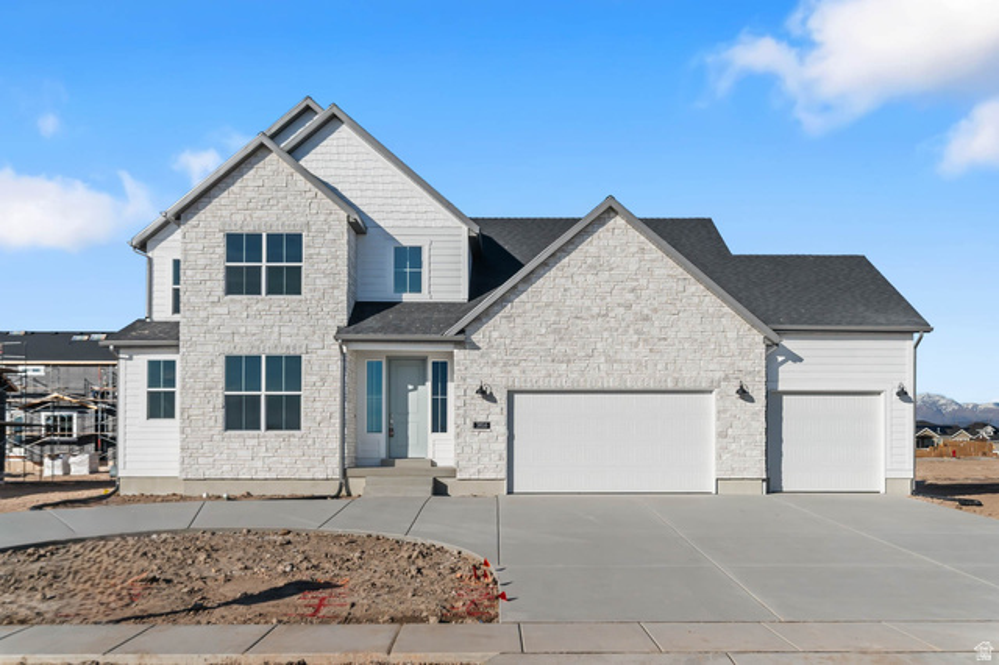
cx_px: 500
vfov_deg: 43.6
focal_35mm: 30
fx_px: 832
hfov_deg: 62.0
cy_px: 332
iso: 320
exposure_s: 1/500
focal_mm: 30
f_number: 8
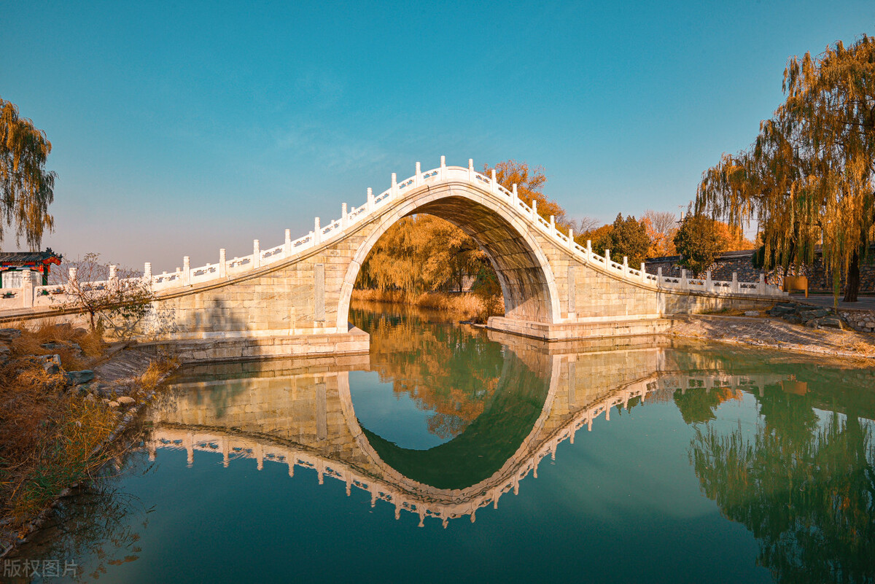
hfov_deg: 93.3
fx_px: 413
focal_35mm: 17
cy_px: 292
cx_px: 438
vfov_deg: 70.5
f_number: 14
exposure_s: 1/125
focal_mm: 17
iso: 100
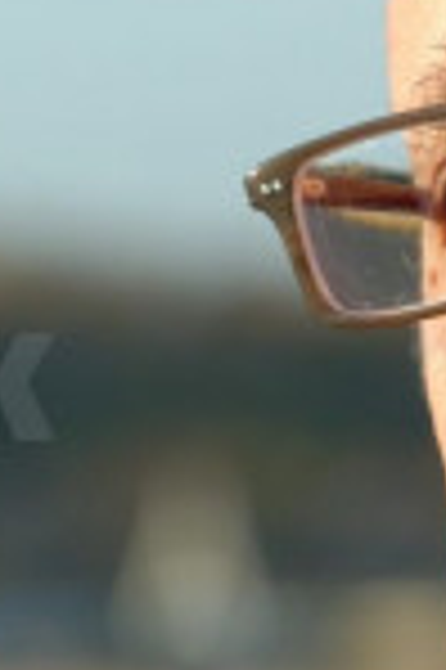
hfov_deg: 1.4
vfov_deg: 2.1
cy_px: 490
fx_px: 17973
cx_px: 863
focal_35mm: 965
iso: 250
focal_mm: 160
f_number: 8
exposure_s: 1/200
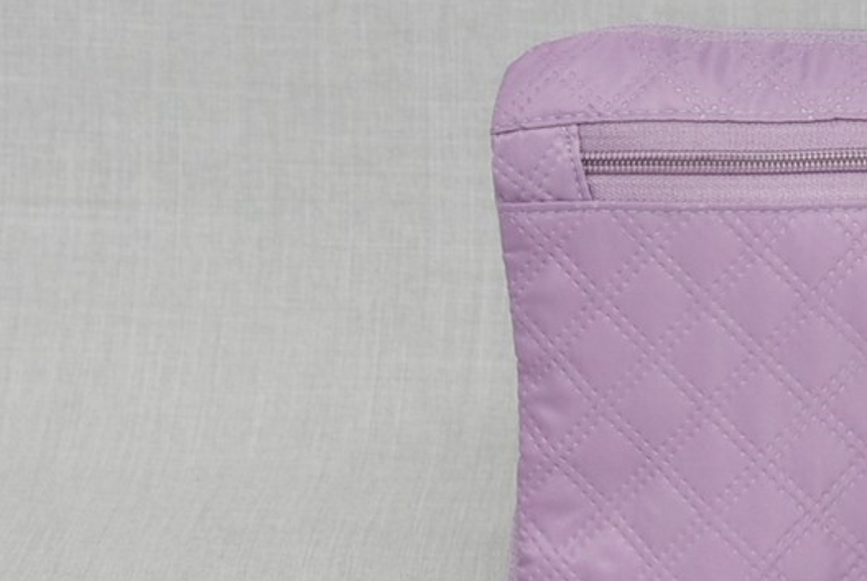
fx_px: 4828
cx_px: 1002
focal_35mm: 200
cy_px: 300
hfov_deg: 10.1
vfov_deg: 6.9
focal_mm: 55
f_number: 5.6
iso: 100
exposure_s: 1/60
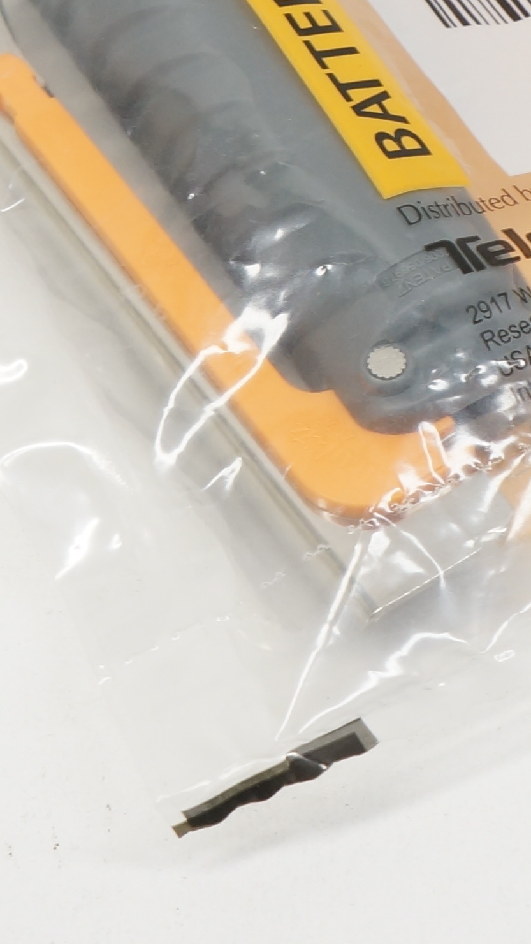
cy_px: 24
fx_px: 2997
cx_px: 469
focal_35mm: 120
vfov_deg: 17.5
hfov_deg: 10.1
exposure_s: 1/50
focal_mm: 23
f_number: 7.1
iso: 400
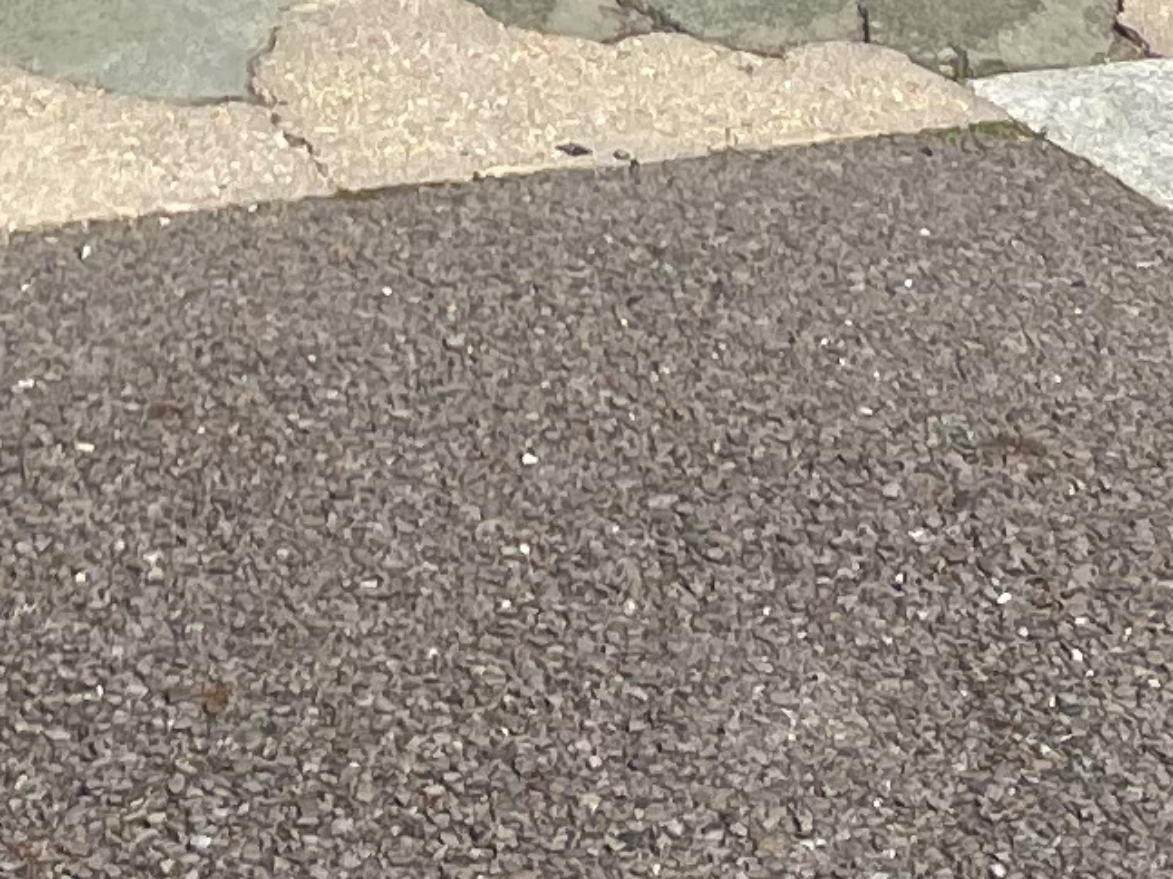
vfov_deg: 8.0
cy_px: -1622
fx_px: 5489
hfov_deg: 12.1
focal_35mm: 162
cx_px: 208
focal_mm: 4.2
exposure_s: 1/875
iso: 32
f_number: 1.6
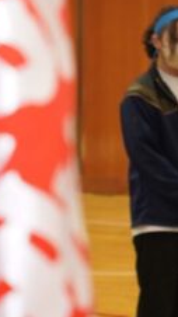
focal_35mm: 218
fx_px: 1831
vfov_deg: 9.7
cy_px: -89
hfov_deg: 5.4
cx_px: 413
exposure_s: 1/160
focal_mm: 47
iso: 2000
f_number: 4
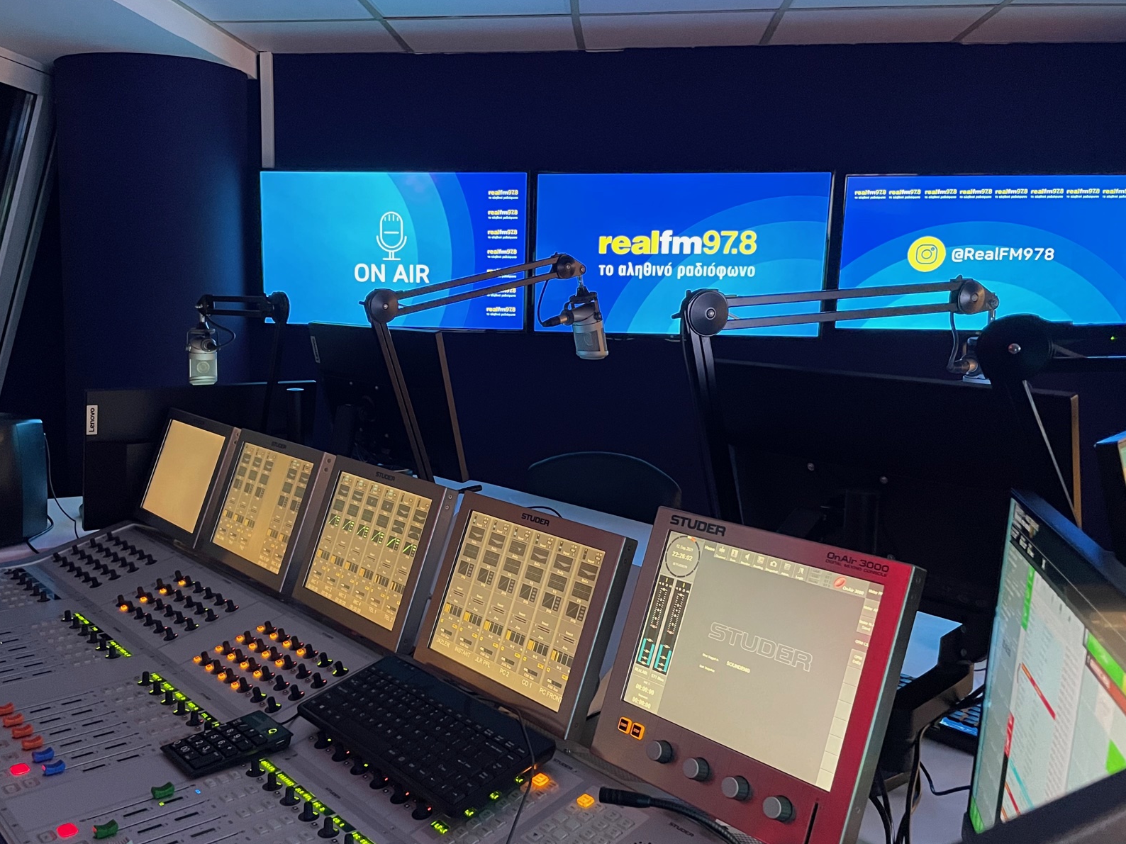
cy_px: 436
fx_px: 1073
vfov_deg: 42.9
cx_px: 445
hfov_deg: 54.9
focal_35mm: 33
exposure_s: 1/37
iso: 640
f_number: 1.6
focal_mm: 4.2
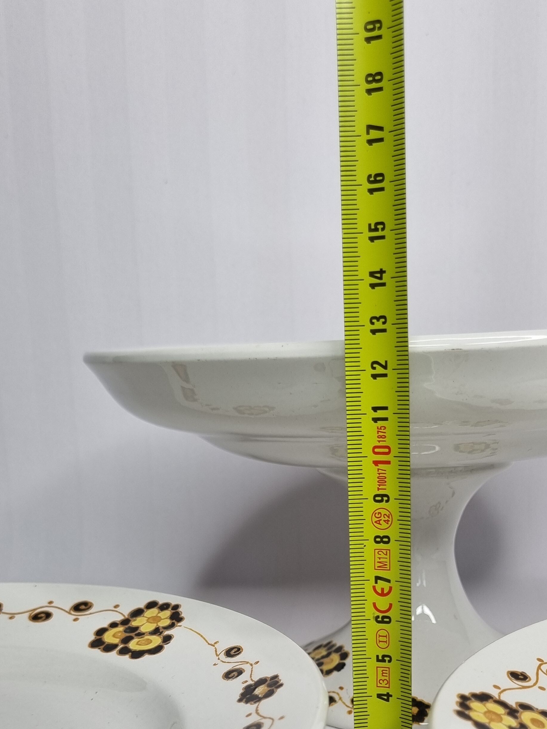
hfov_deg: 33.5
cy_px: 601
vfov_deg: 41.6
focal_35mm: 43
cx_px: 313
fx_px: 906
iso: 50
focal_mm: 5.4
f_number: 1.8
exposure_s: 1/183
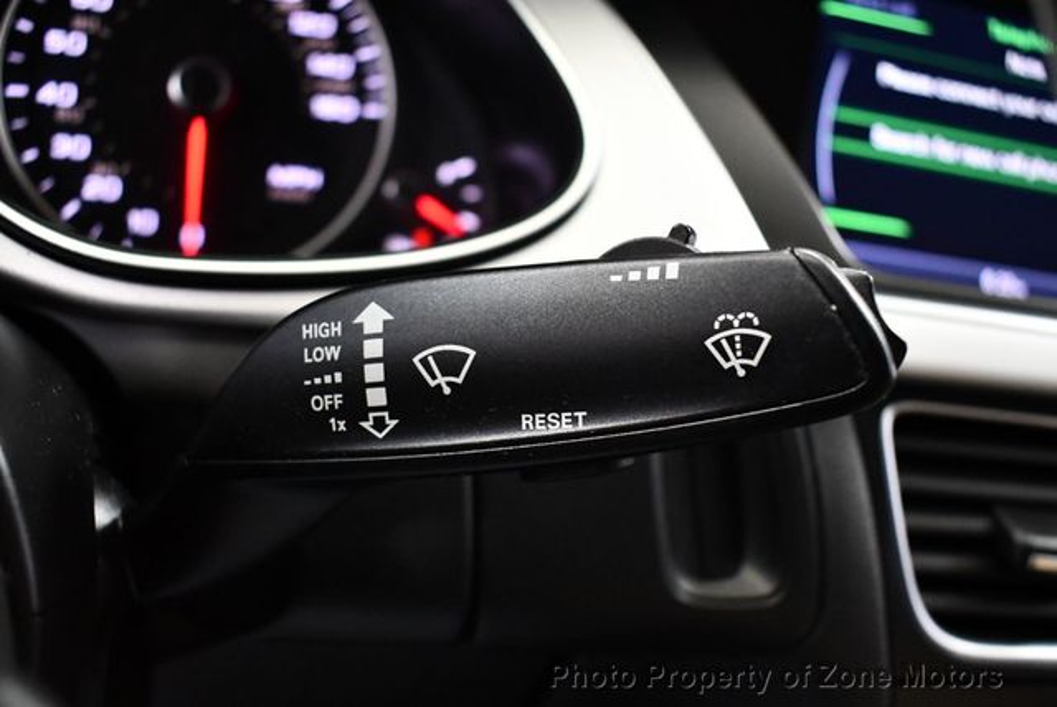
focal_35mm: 36
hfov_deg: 53.1
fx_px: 1058
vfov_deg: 36.9
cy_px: 354
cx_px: 528
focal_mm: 18
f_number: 3.5
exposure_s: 1/60
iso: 3600
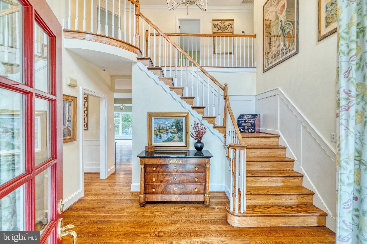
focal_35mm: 16
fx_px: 163
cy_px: 122
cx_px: 184
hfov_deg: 96.7
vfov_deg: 73.7
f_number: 7.1
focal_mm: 16
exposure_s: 1/25
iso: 1250
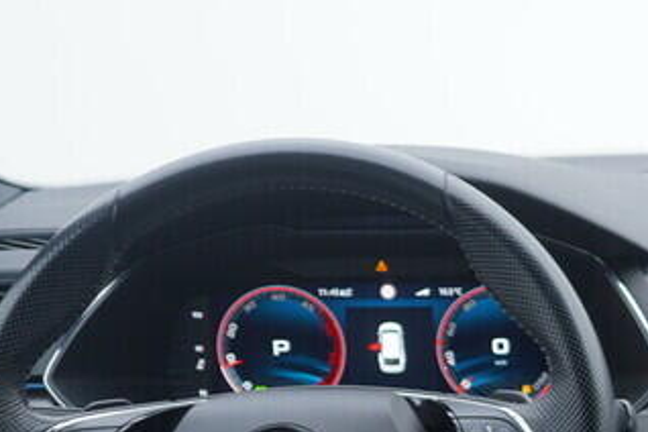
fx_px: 2088
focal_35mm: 116
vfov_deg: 11.6
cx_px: 913
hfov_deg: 16.4
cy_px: 478
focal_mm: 24
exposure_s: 1/40
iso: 125
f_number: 2.8
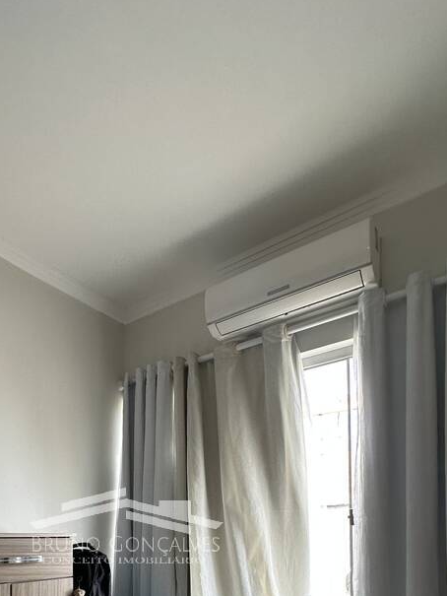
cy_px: 526
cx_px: 127
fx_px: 430
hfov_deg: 53.1
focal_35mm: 25
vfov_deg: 59.9
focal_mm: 2.22
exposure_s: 1/99
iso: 125
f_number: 2.2
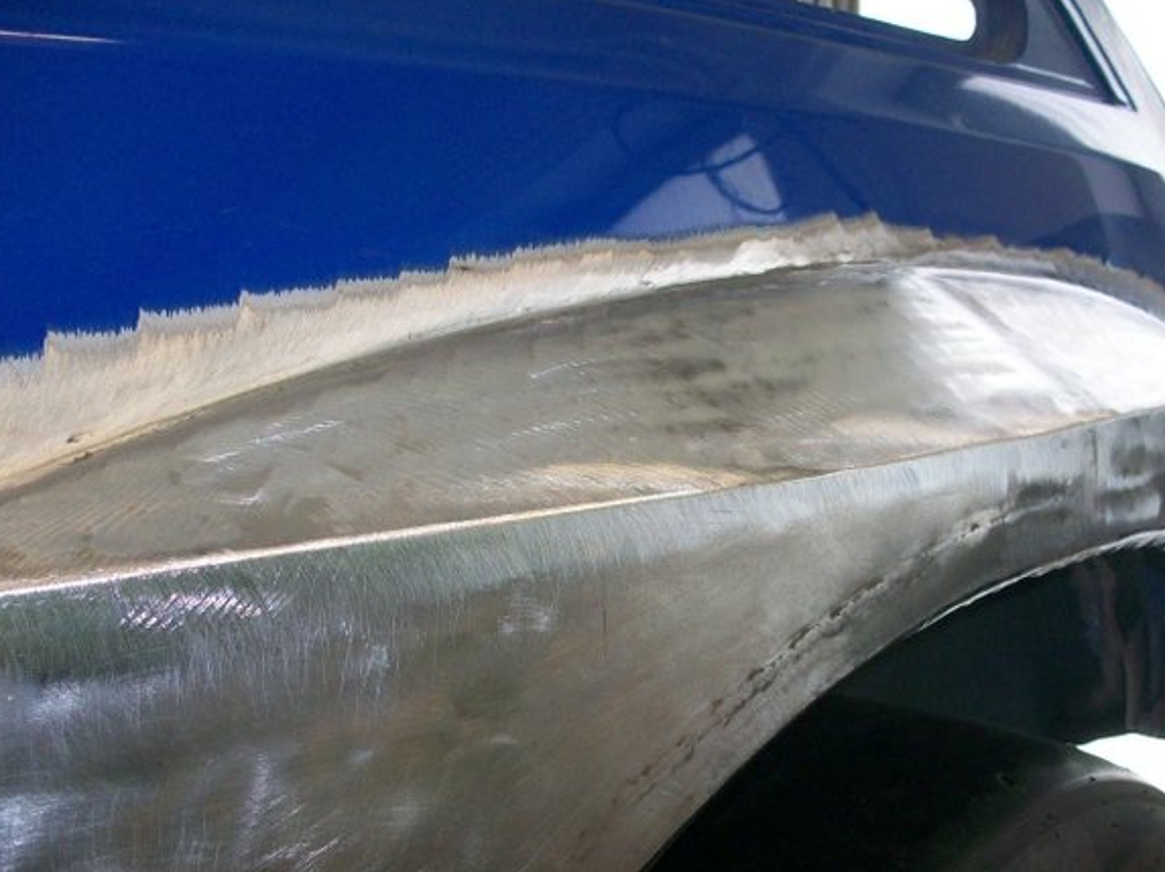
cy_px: 470
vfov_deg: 37.7
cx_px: 626
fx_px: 1278
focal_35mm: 38
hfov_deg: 49.0
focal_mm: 5.7
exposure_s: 1/94
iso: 160
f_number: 2.8
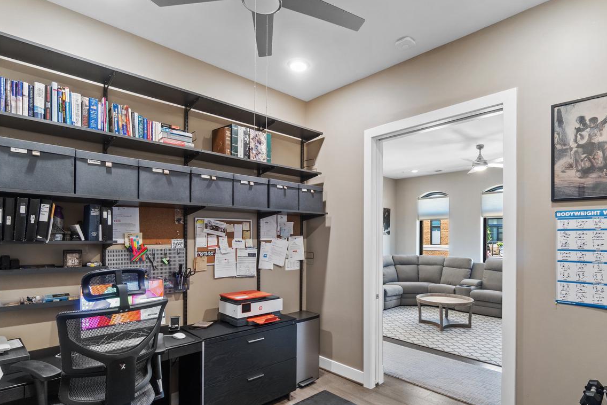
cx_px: 326
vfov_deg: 64.0
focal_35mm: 19
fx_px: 320
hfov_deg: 86.8
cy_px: 241
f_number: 8
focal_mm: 10
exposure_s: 1/1.25
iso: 200
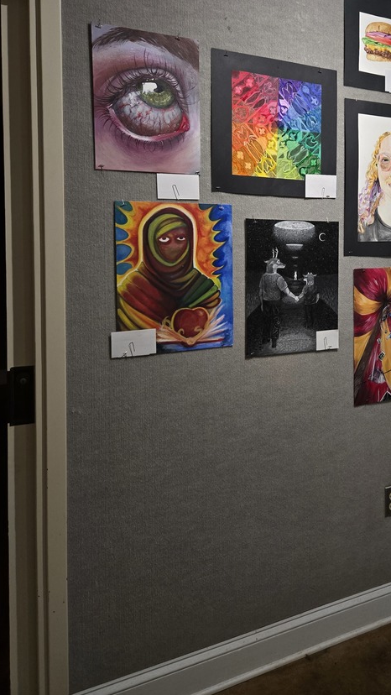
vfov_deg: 61.9
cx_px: 318
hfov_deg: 36.4
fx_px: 571
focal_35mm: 31
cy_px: 267
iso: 160
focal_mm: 5.4
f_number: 1.8
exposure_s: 1/120
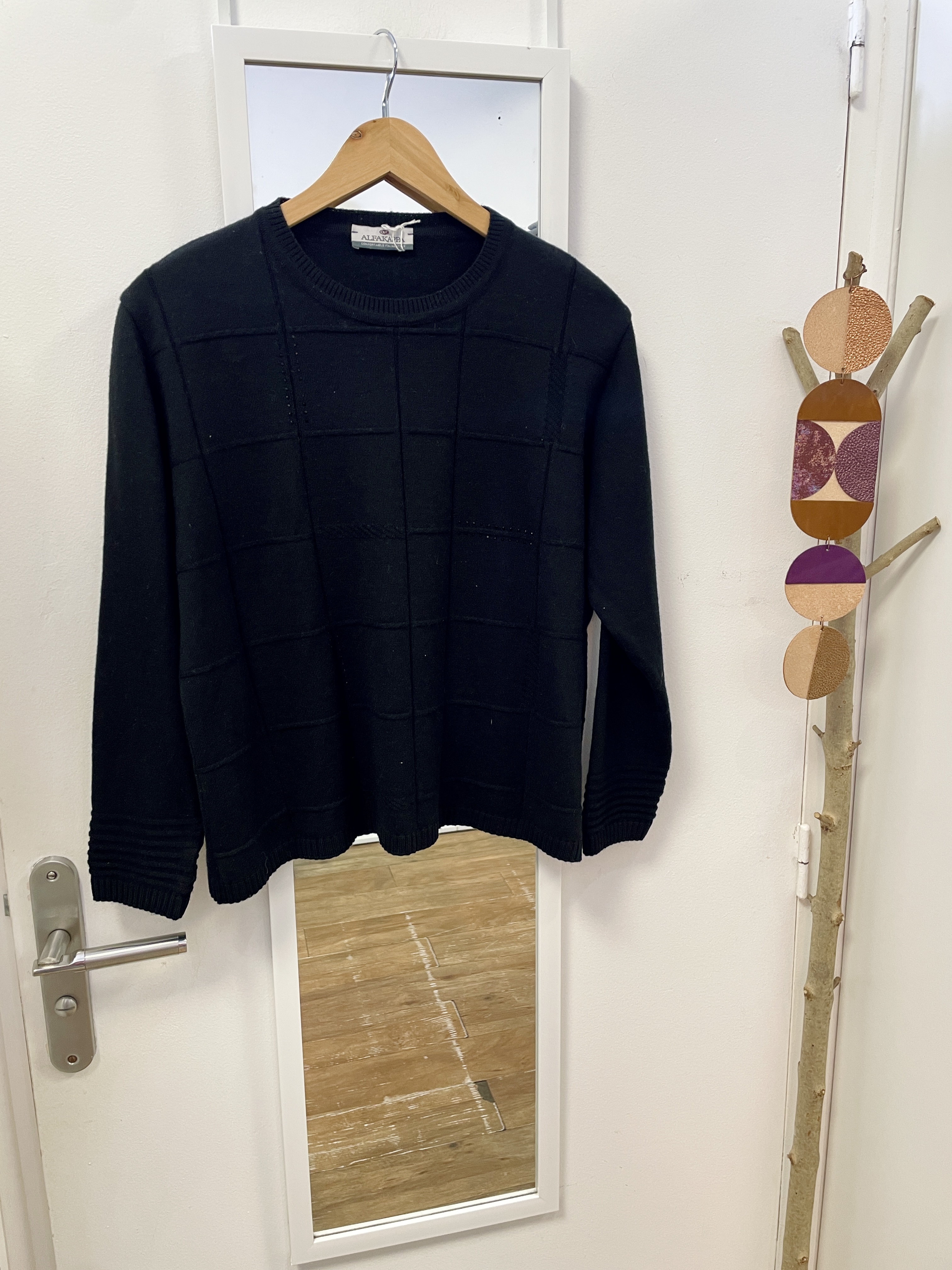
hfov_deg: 53.1
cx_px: 476
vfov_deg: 67.3
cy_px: 635
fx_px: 953
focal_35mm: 26
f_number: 1.6
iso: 80
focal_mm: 4.2
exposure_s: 1/50
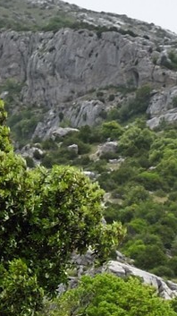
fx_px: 1906
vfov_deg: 8.2
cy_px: 913
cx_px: 63
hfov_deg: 5.3
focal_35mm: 228
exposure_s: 1/320
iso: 200
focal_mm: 32
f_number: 9
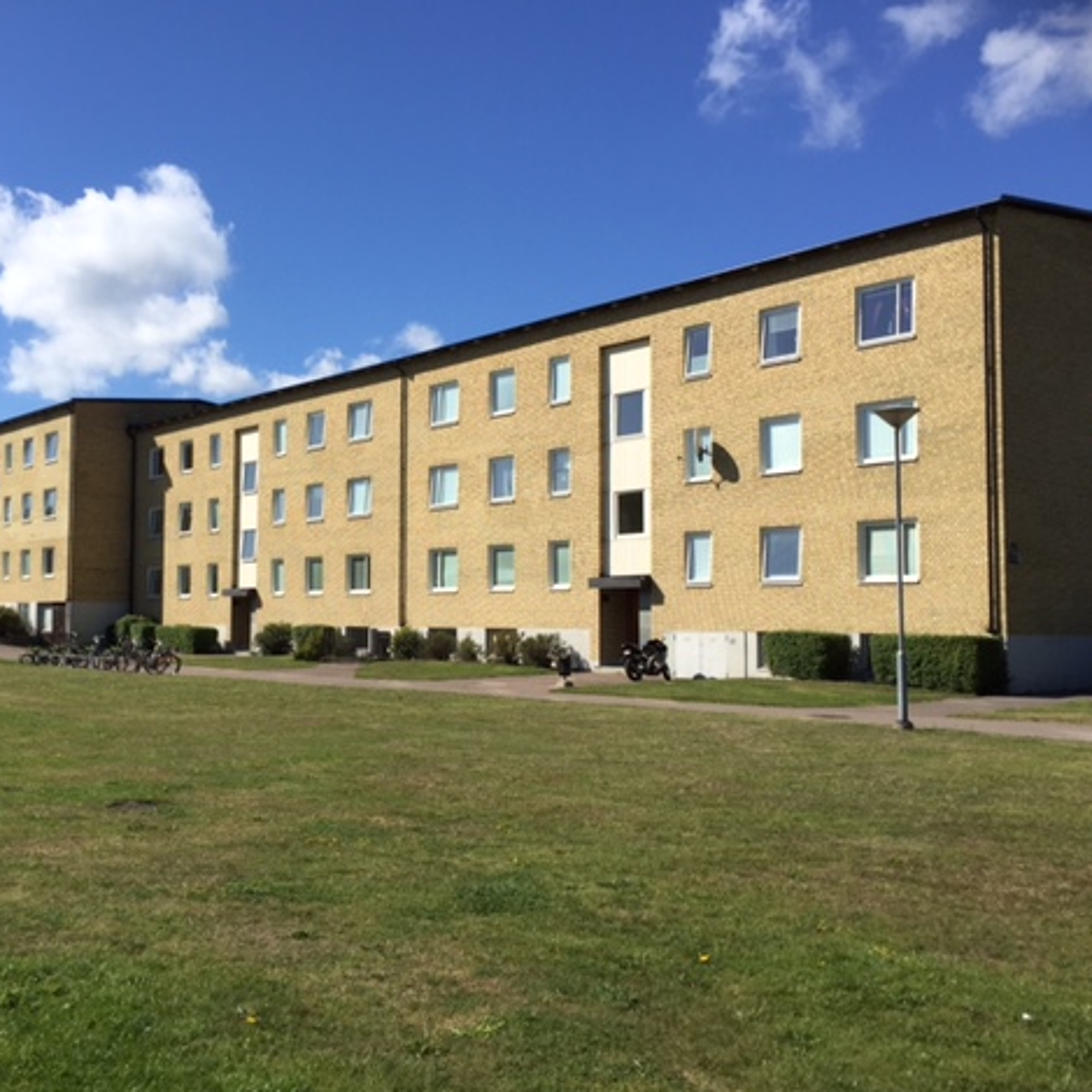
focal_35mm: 35
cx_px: 380
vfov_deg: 47.2
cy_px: 540
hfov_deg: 46.6
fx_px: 1249
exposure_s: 1/2326
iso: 32
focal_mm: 4.15
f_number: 2.2
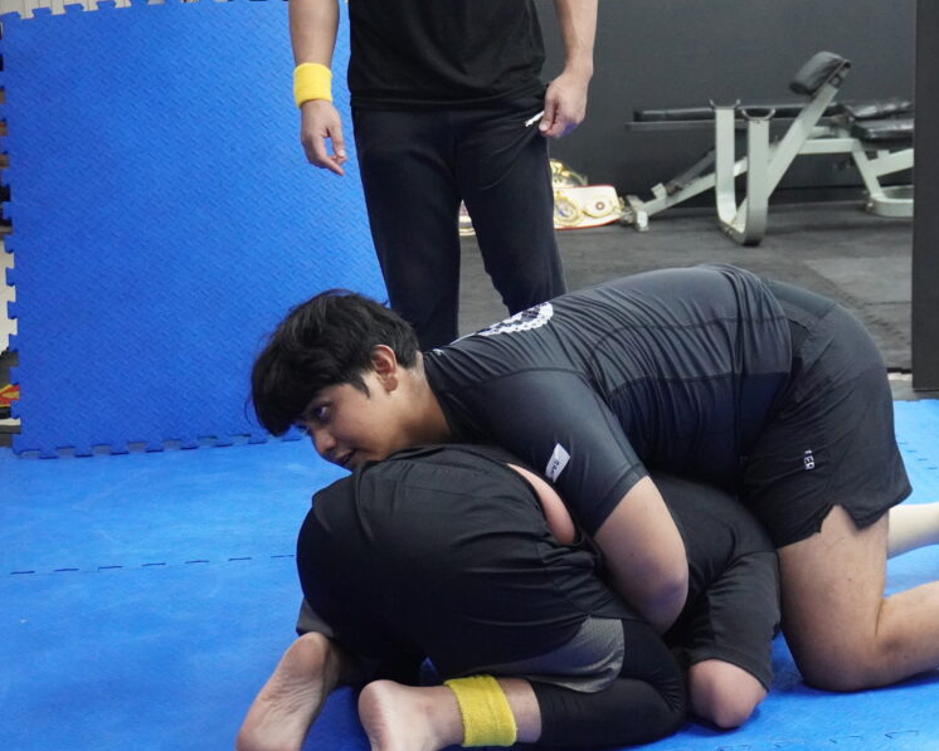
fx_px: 1880
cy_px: 377
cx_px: 633
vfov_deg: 22.6
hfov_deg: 27.9
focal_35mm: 68
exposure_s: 1/200
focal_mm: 35
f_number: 5.6
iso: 6400
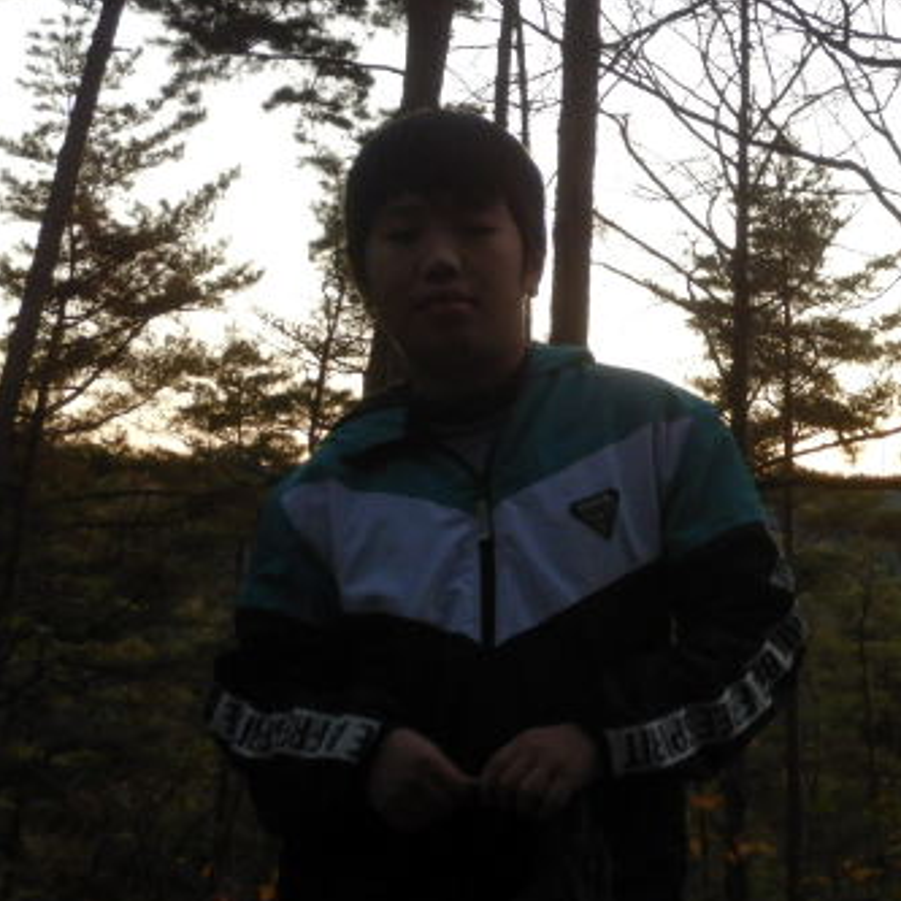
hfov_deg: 18.0
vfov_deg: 18.3
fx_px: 2798
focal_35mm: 95
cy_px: 422
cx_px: 820
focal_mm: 10.1
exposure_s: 1/30
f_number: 4.4
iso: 400
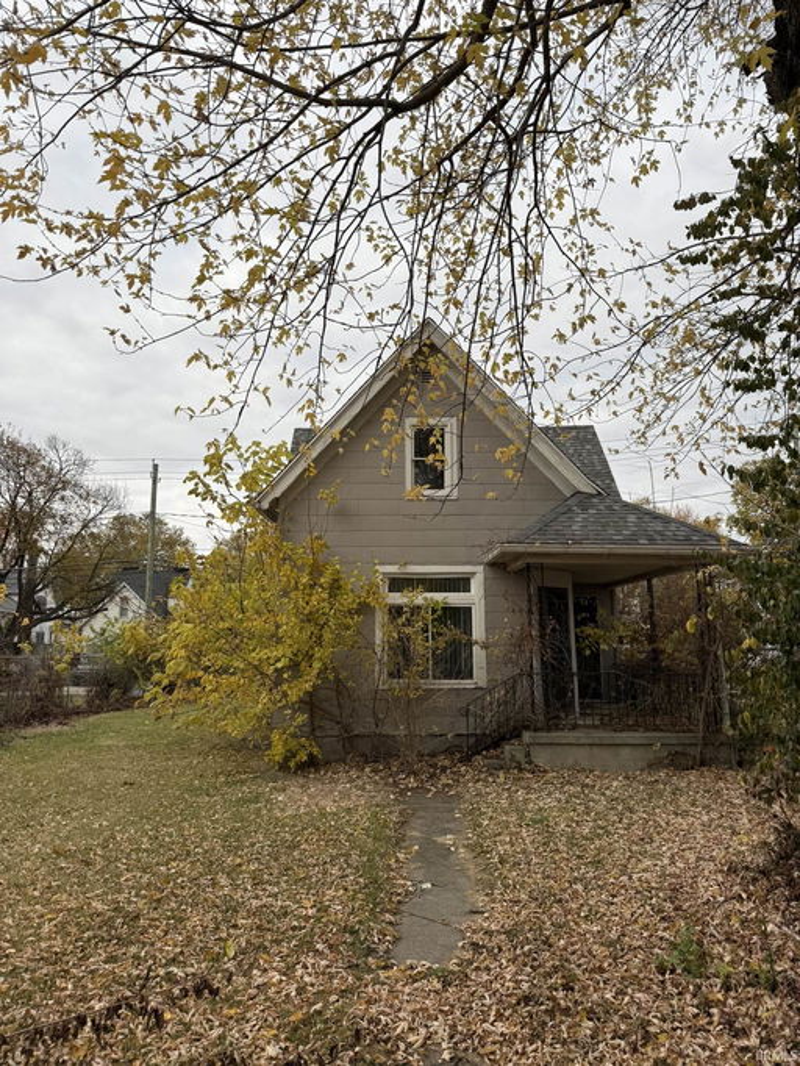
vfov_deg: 71.6
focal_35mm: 24
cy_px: 533
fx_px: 739
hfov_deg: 56.8
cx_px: 400
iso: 80
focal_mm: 6.76
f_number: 1.78
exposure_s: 1/728
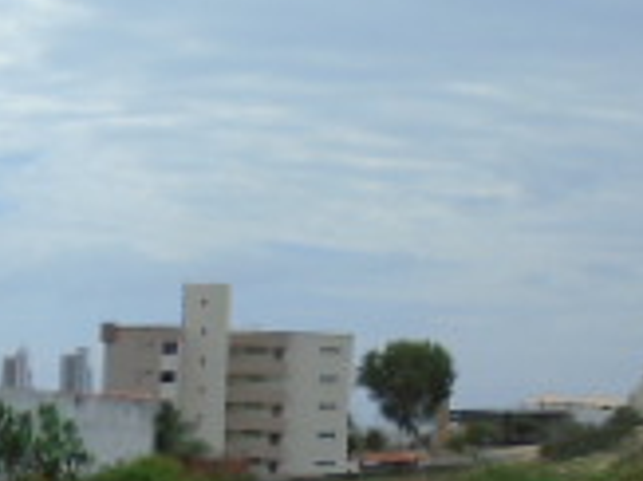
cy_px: 662
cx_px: -75
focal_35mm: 102
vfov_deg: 13.8
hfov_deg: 18.5
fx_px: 1893
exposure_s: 1/500
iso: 100
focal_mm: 4.6
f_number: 8
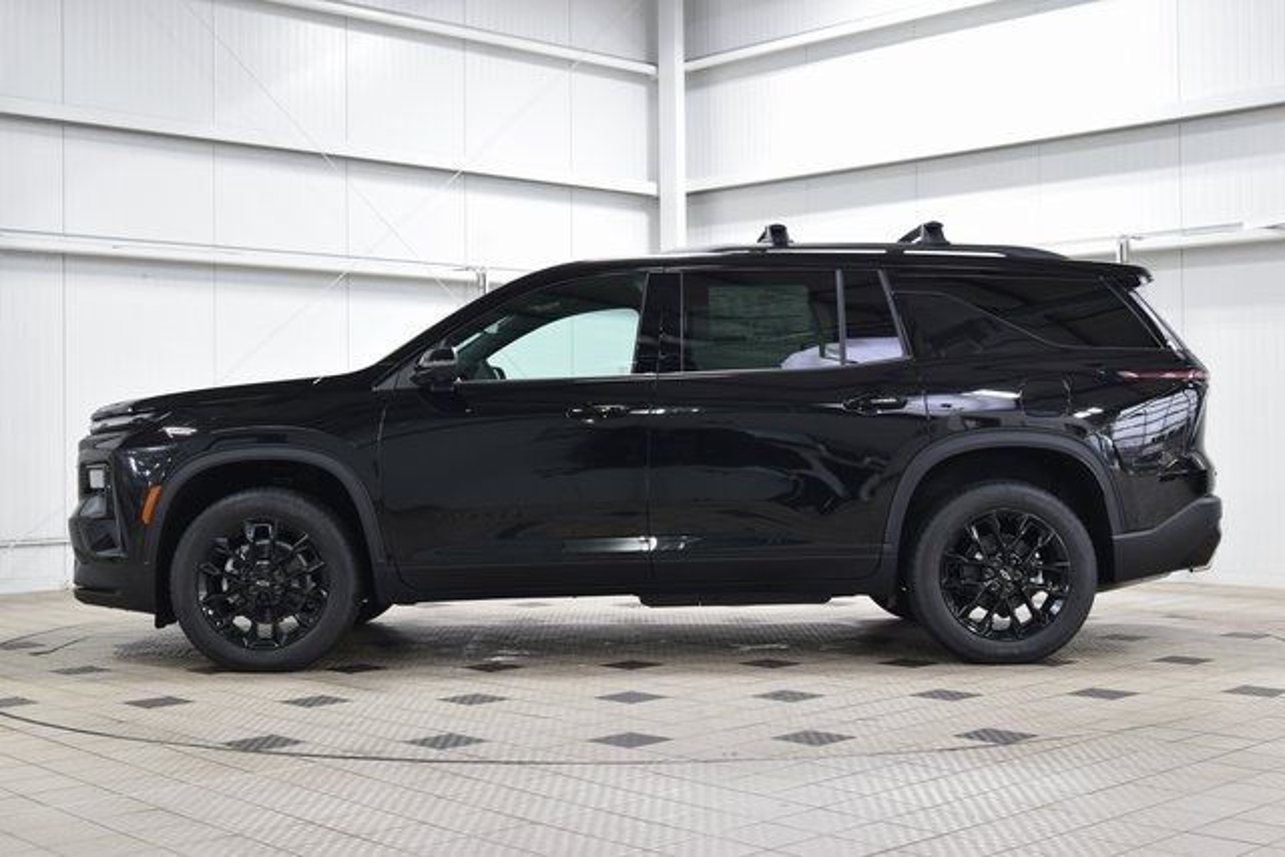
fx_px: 1714
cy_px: 428
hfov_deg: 41.1
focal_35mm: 48
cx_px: 642
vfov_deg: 28.1
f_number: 6.3
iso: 720
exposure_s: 1/15
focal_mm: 32
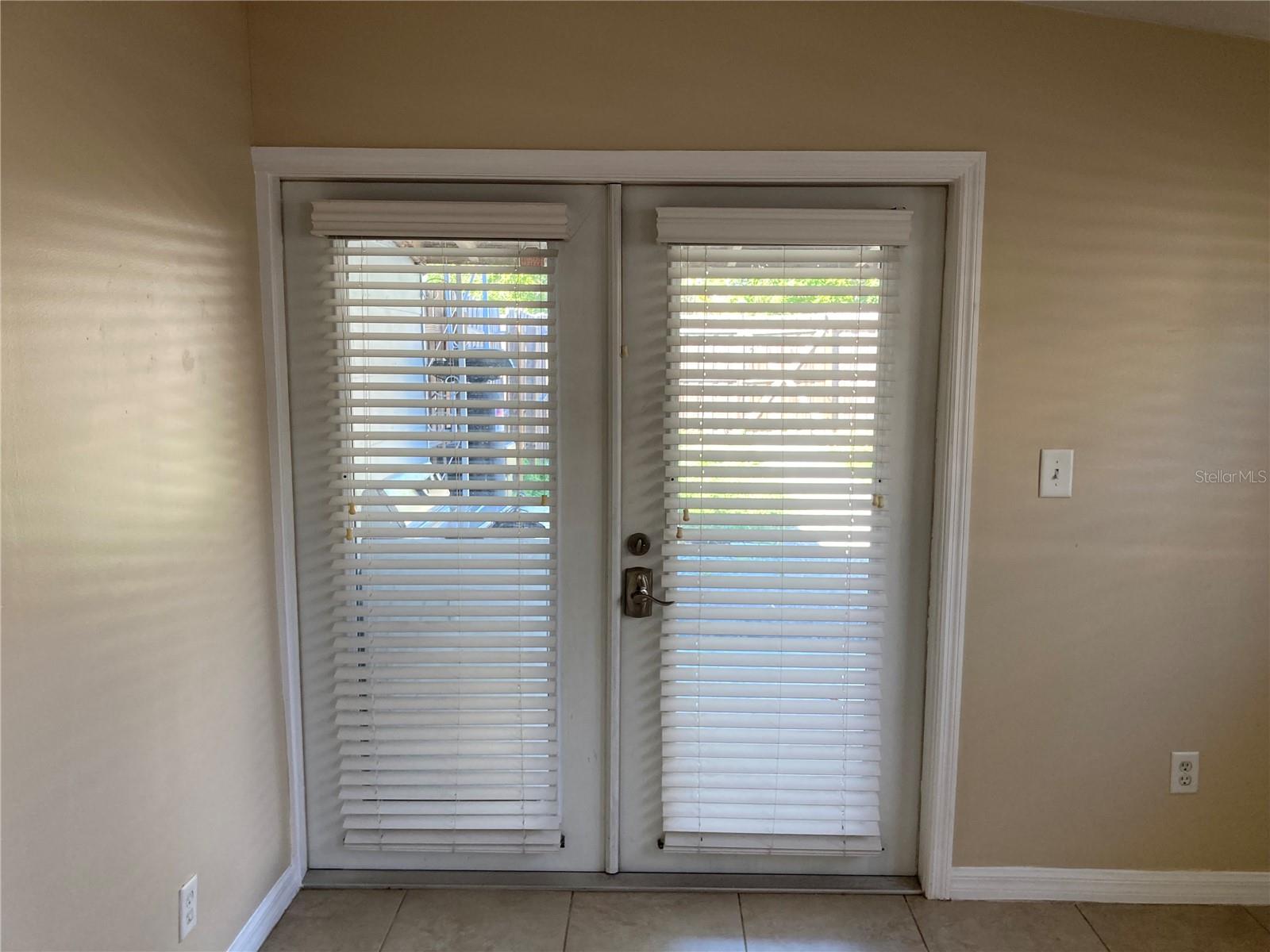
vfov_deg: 49.7
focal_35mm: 28
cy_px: 476
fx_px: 1027
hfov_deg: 63.4
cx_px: 635
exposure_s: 1/121
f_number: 1.8
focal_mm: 3.99
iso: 80
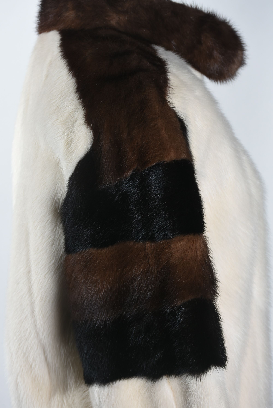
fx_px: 1056
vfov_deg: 21.9
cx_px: 136
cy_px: 204
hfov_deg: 14.7
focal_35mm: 93
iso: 200
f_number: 10
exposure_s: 1/125
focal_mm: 62
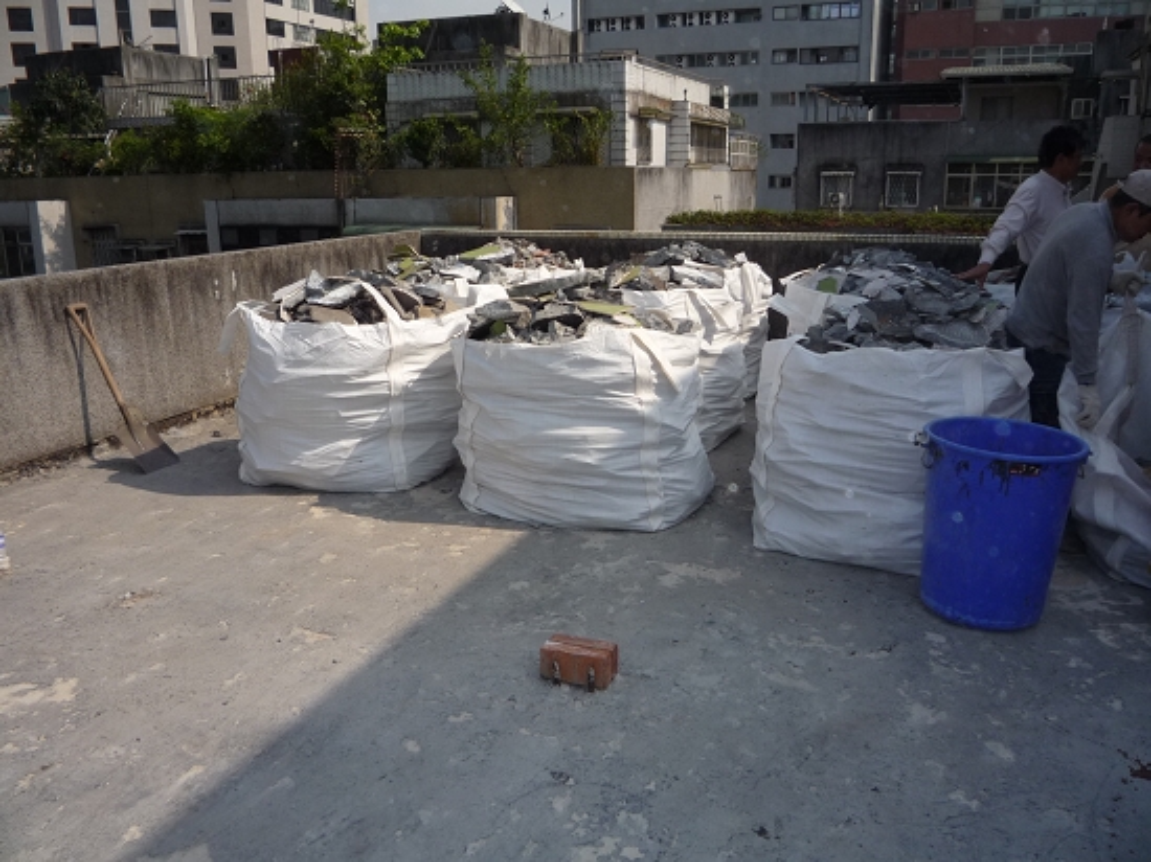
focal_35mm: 30
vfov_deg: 46.8
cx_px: 576
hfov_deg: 60.0
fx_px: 997
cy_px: 431
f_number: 5
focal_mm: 5.2
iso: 100
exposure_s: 1/400
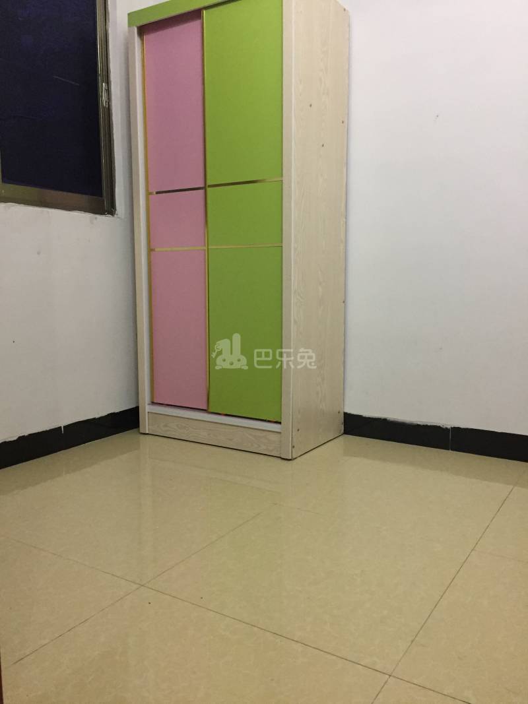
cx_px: 264
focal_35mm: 29
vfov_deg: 61.7
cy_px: 352
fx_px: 590
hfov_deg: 48.2
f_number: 2.2
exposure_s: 1/33
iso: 200
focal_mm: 4.15
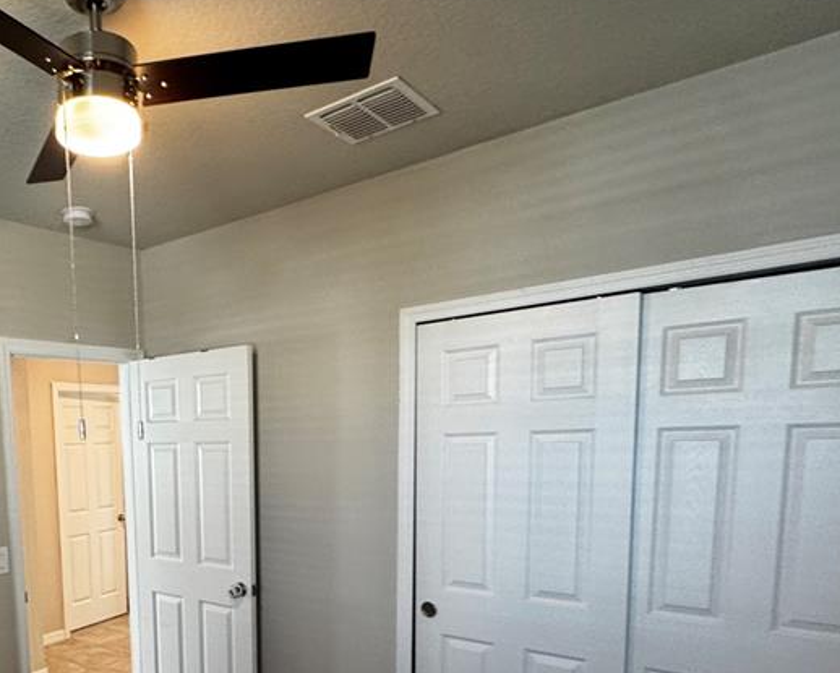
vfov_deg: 50.6
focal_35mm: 27
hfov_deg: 58.5
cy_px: 521
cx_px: 154
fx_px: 672
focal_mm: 2.22
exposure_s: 1/60
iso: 200
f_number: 2.2
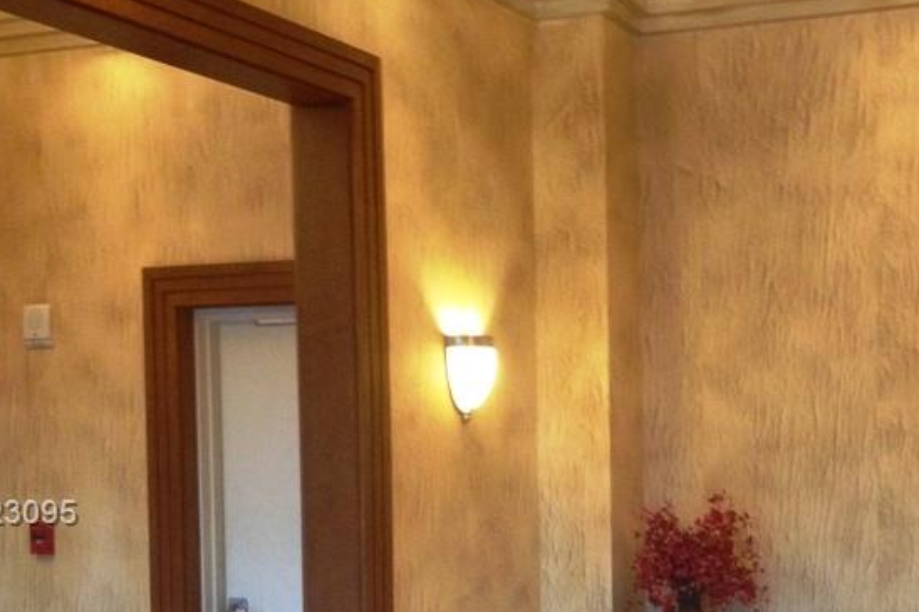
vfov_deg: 19.7
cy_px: 515
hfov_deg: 28.9
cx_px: 761
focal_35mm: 68
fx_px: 1735
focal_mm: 4.28
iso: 200
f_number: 2.4
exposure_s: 1/20
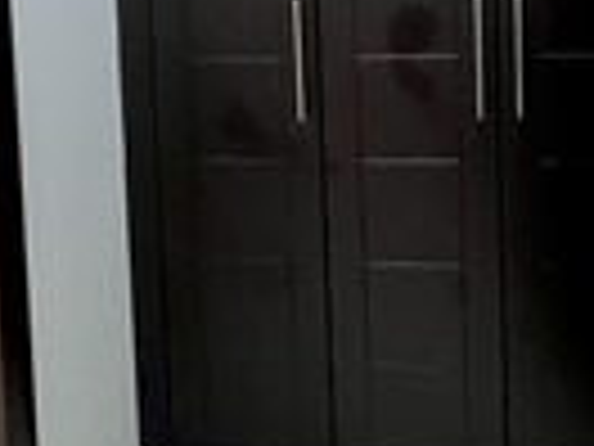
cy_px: -20
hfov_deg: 42.0
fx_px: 772
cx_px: 263
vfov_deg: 29.6
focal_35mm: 45
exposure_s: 1/50
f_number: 1.8
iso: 640
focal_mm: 1.57
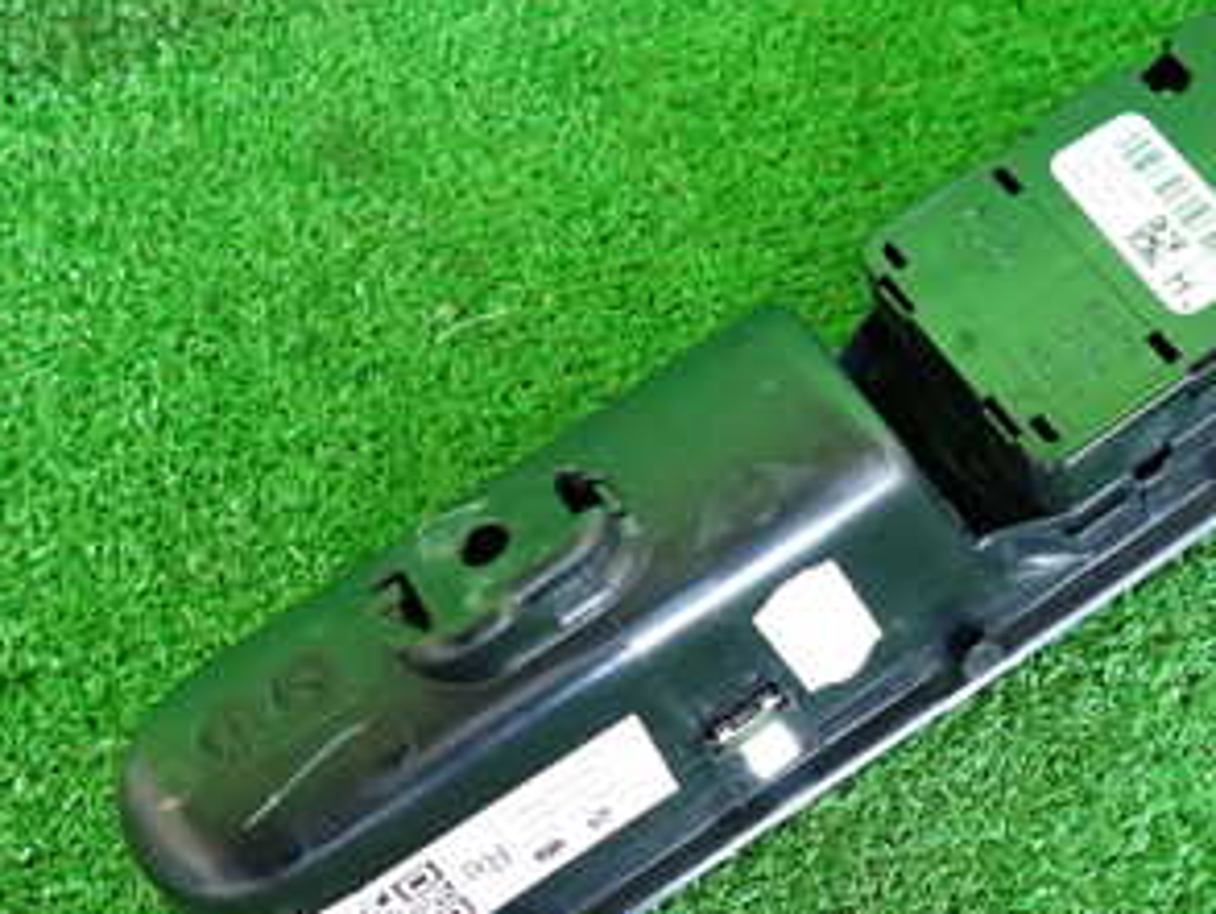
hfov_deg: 36.8
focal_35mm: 51
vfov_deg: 28.6
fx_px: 1793
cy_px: 451
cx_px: 869
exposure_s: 1/30
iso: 500
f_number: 2
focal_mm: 4.5
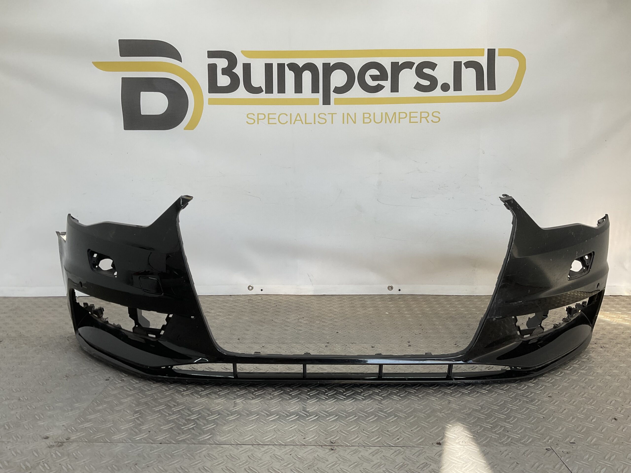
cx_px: 316
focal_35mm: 29
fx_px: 529
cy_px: 236
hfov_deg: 61.7
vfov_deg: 48.2
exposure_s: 1/247
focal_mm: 3
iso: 16
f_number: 1.8
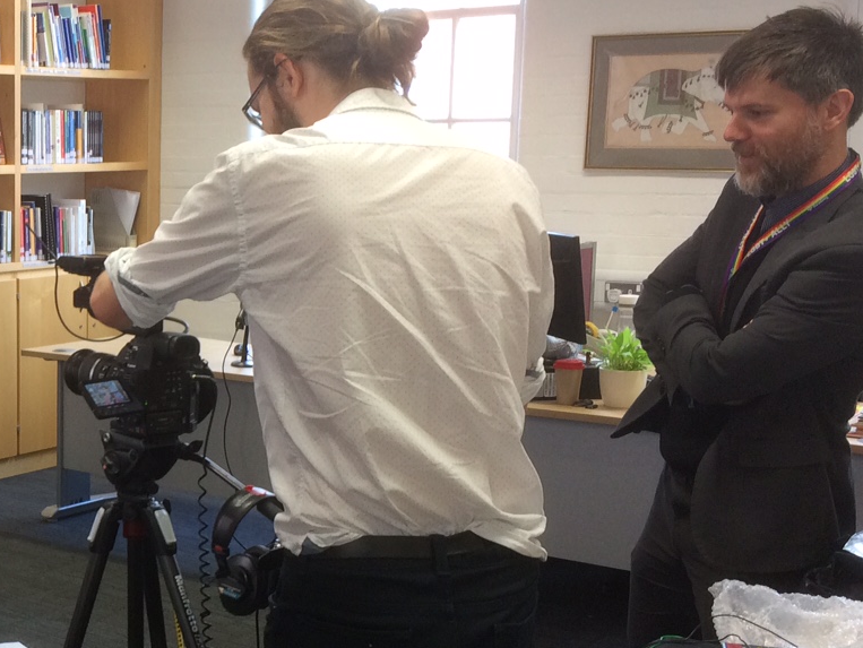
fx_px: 1546
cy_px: 383
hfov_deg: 28.9
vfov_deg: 23.6
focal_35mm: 62
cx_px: -33
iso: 80
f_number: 2.2
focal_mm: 4.15
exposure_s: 1/33
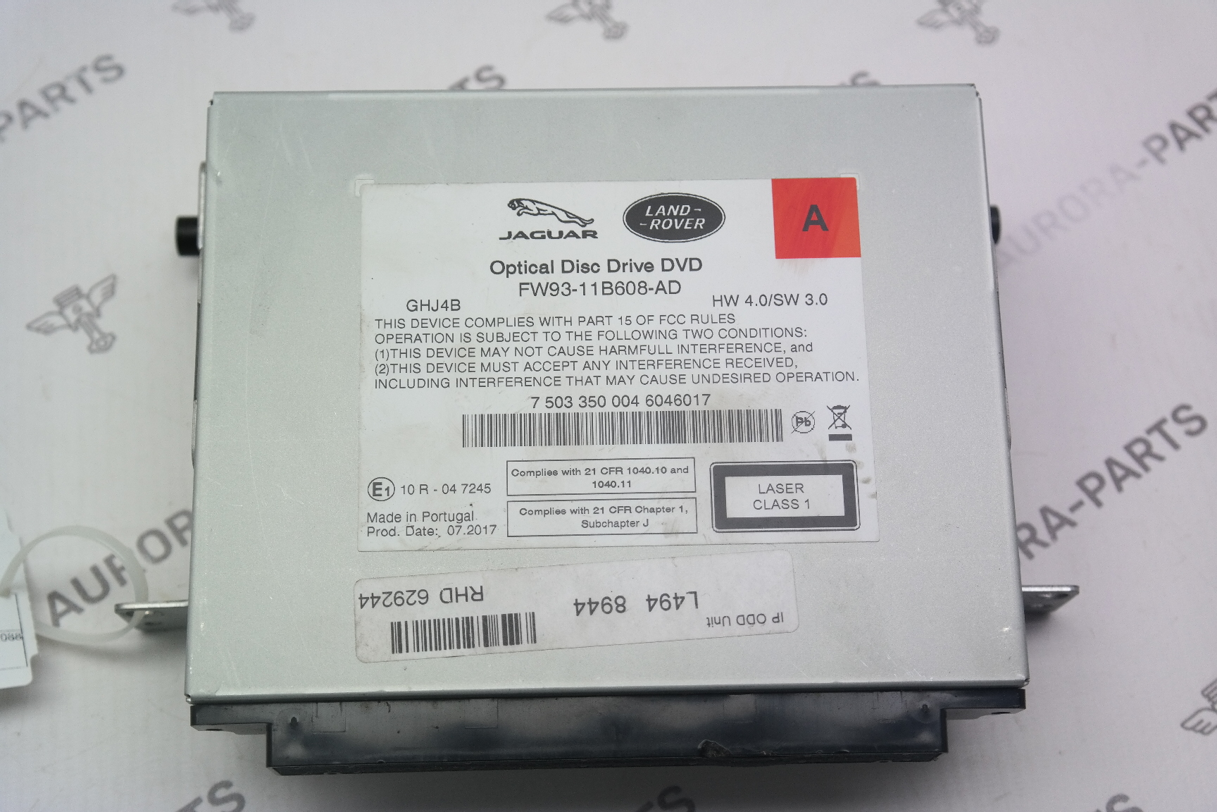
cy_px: 406
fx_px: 1893
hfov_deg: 35.6
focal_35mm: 56
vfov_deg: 24.2
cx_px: 608
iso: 200
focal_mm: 37
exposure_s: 1/100
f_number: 4.5
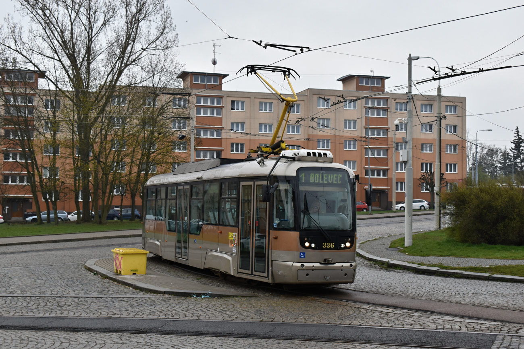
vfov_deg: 25.1
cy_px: 174
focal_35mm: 54
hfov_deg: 36.9
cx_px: 262
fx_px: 786
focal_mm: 36
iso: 320
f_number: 7.1
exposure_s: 1/125
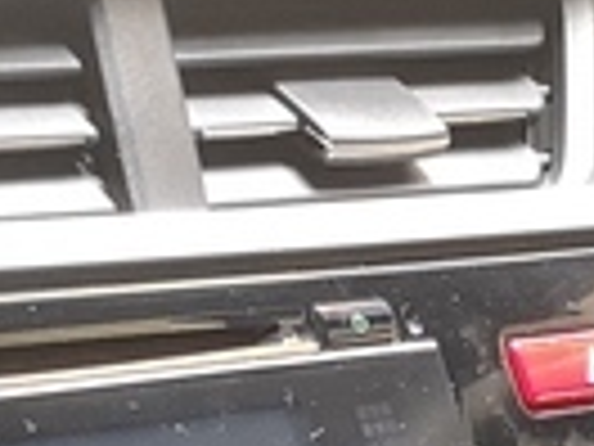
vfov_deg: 8.3
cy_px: 1072
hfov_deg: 11.9
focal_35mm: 164
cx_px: 644
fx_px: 2814
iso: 320
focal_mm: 5.58
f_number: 1.8
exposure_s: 1/24
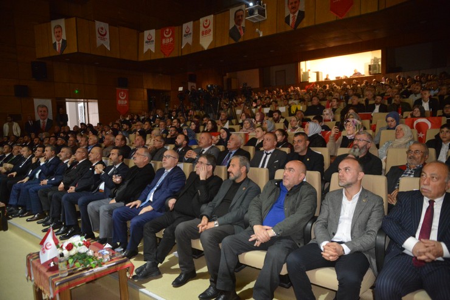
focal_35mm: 24
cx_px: 225
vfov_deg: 53.2
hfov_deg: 73.7
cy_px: 150
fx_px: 300
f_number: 2.8
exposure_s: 1/60
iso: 6400
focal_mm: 24
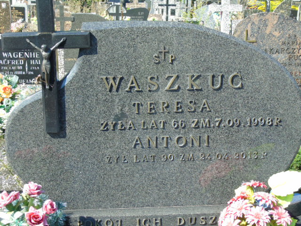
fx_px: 539
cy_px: 113
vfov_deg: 23.7
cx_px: 150
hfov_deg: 31.2
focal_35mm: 62
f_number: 4.5
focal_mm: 11
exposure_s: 1/160
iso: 80
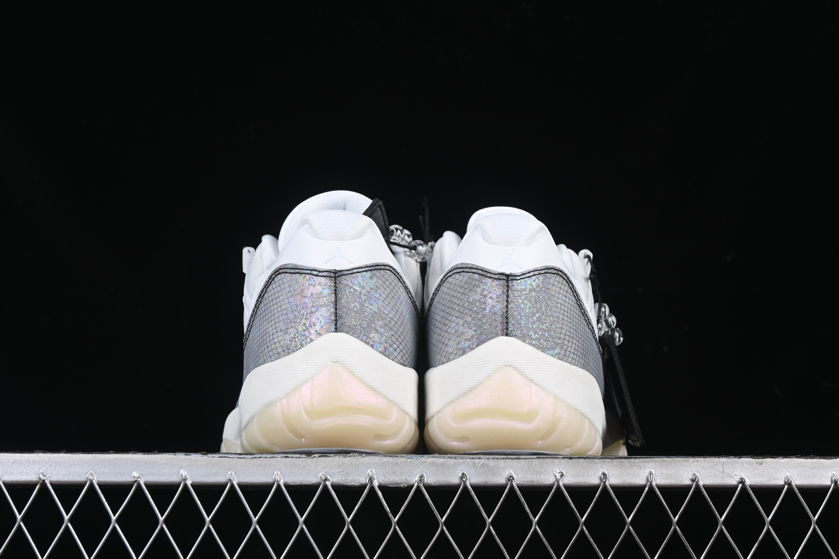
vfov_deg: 18.2
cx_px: 420
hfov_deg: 27.0
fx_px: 1748
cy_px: 280
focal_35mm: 75
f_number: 8
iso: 160
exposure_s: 1/80
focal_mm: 50
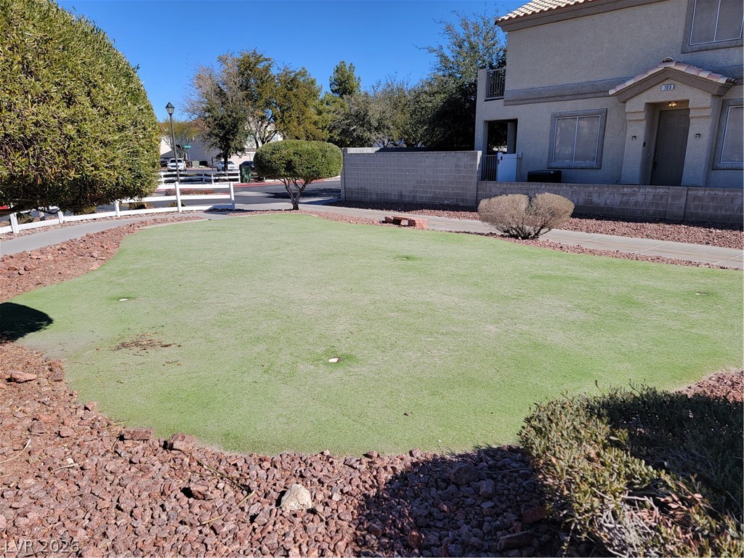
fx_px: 516
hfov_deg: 71.6
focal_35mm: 24
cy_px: 279
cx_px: 372
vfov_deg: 56.8
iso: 16
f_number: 1.8
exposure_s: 1/909
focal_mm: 6.7
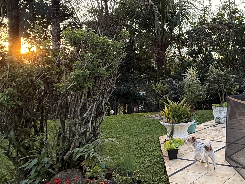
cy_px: 76
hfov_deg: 40.3
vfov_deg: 36.7
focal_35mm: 39
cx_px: 259
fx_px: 276
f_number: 2.2
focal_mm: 2.22
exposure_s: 1/99
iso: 100
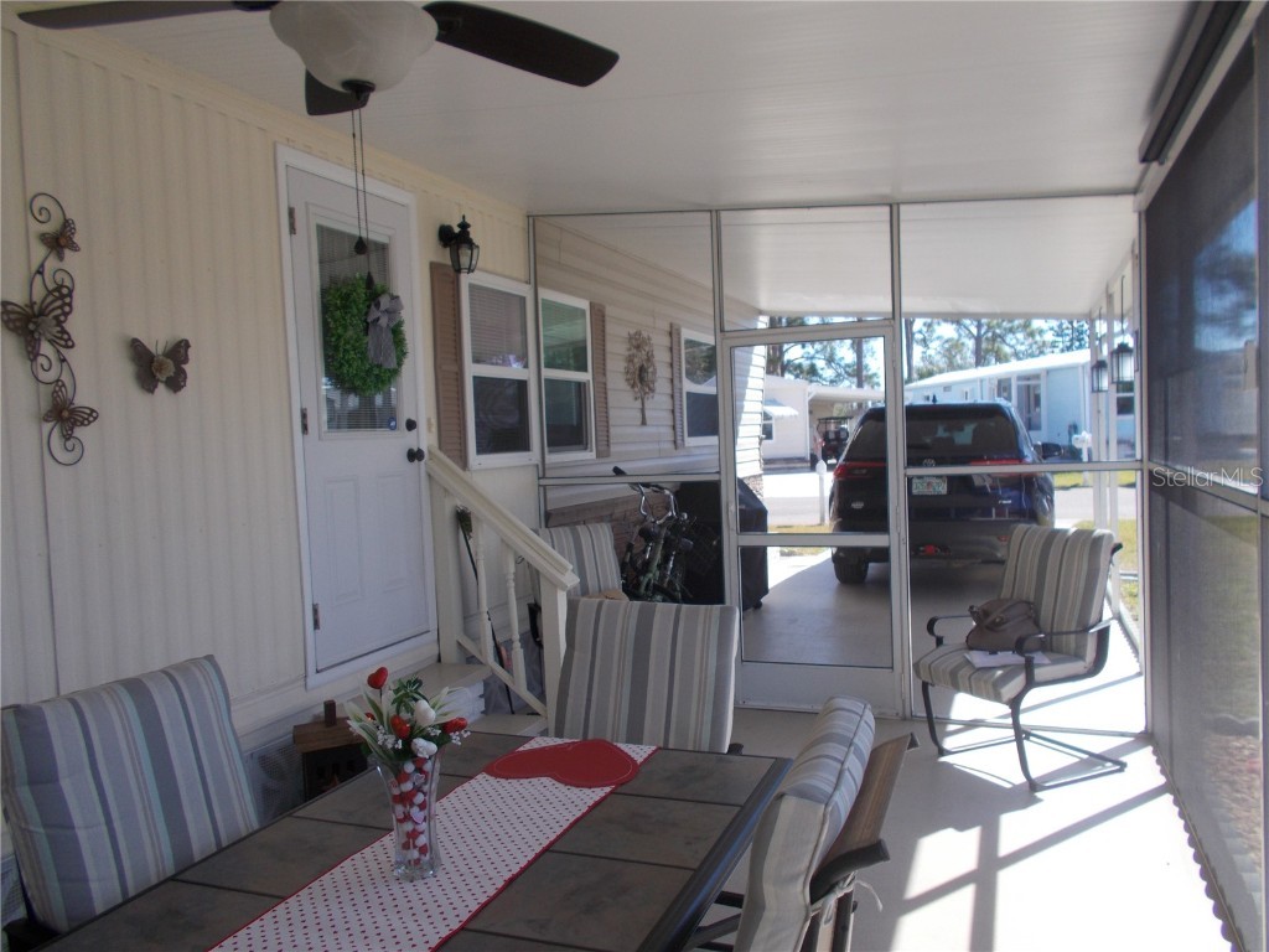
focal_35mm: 26
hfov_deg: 67.3
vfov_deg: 53.1
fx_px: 953
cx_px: 634
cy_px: 476
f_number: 3.2
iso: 80
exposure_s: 1/250
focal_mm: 4.6
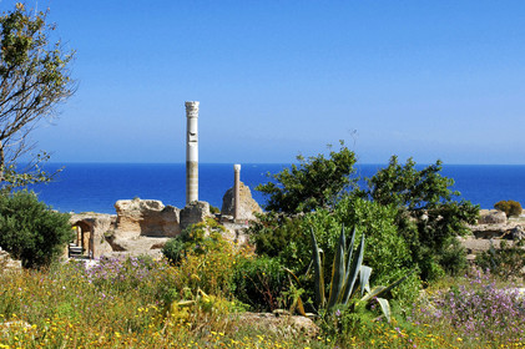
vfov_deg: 22.6
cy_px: 174
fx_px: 874
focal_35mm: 60
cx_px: 262
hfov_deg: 33.4
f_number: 14
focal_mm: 40
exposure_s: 1/160
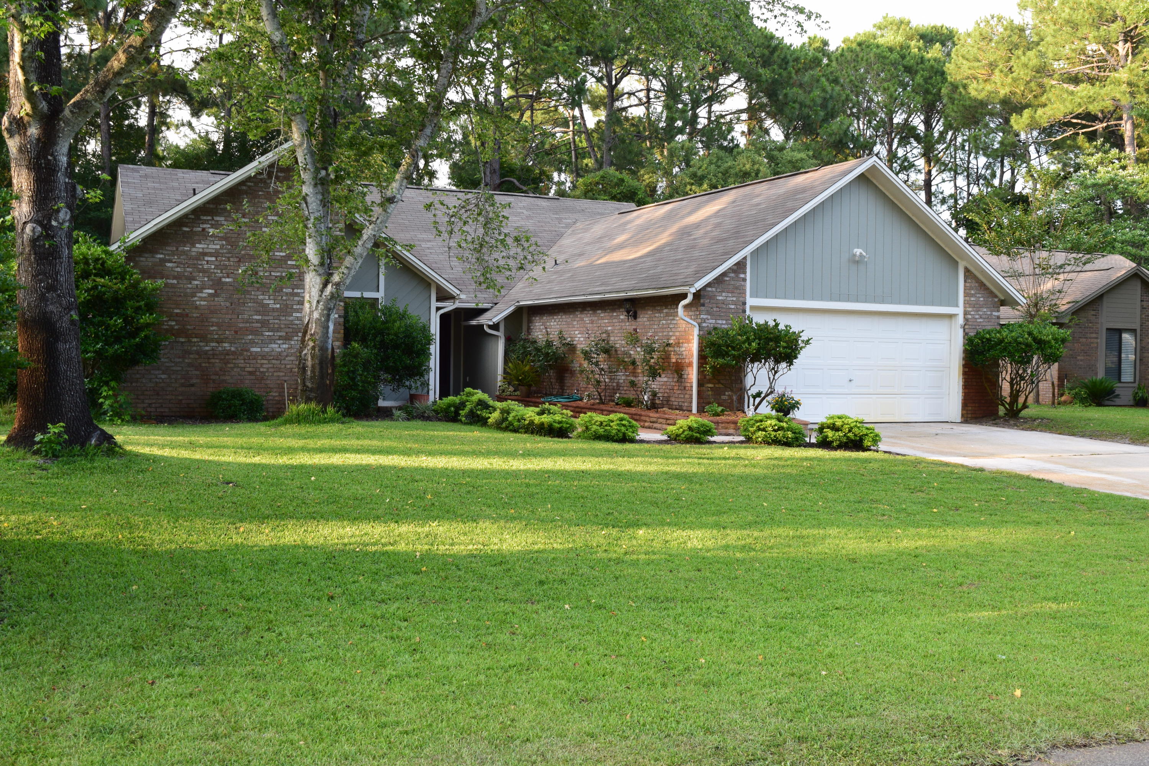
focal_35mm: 39
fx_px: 1245
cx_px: 574
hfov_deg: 49.6
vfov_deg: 34.2
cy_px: 383
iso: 400
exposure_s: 1/100
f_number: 9
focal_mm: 26
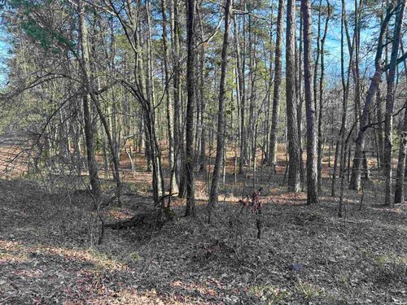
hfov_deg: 67.3
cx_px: 204
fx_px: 306
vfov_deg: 53.1
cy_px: 152
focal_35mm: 26
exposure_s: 1/389
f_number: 1.5
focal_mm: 5.7
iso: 50
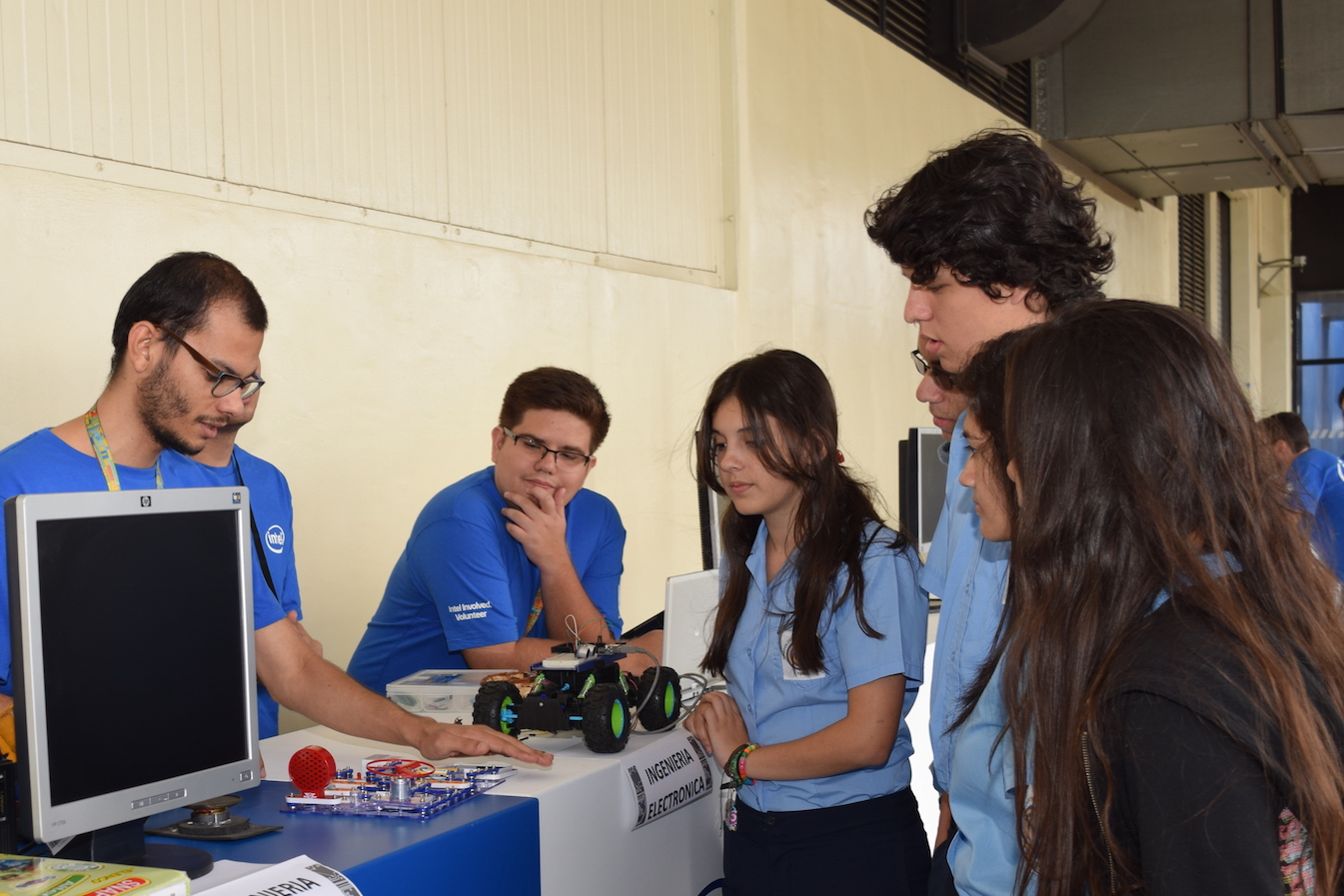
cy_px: 641
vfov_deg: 24.1
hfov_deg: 35.3
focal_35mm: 56
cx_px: 419
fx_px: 2081
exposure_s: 1/125
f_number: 5.6
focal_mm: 25
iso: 200
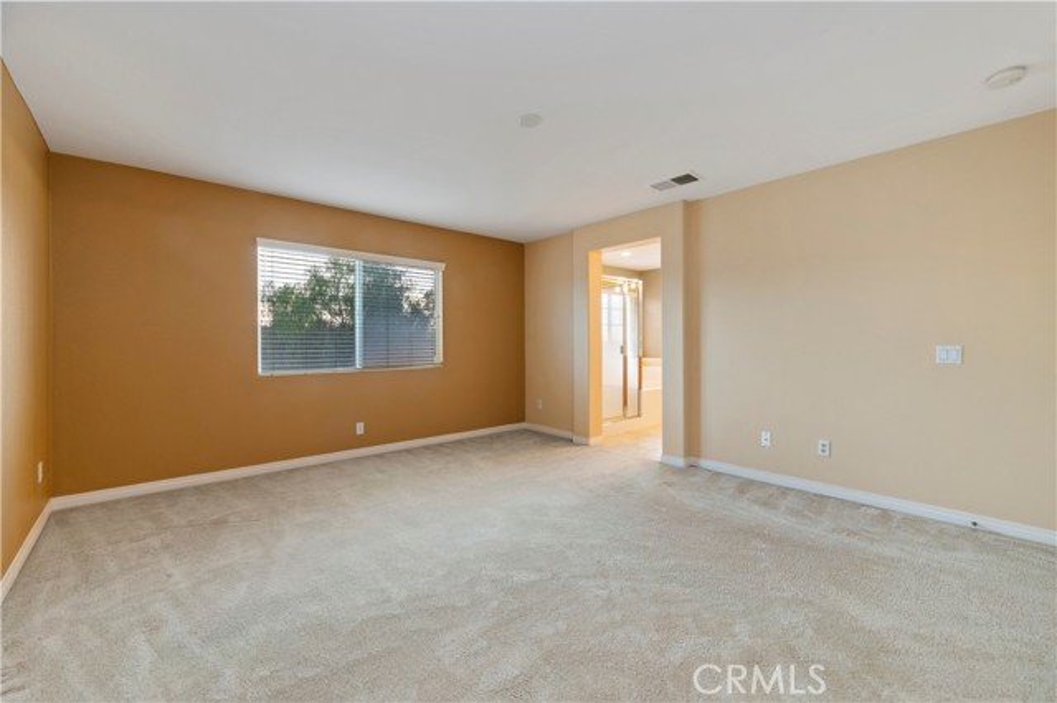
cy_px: 352
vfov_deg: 81.1
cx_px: 528
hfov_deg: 104.3
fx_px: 411
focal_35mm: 14
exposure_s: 1/3
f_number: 10
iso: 500
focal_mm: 14
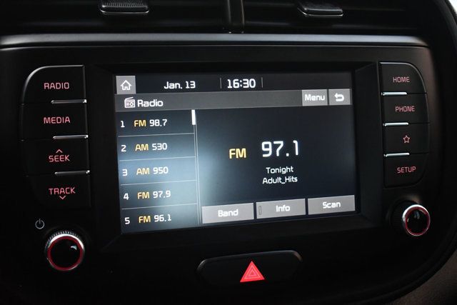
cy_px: 152
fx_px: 609
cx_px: 228
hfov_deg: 41.1
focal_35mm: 48
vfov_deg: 28.1
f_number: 4.5
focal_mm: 32
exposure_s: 1/100
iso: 3200
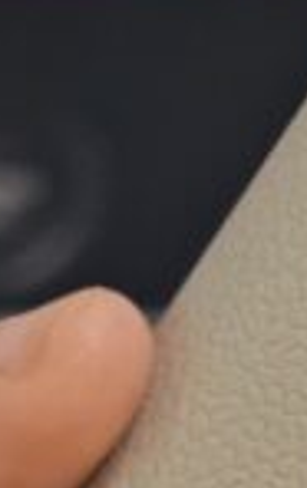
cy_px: 284
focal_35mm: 337
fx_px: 4494
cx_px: 924
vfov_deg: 6.2
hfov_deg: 3.8
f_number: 1.6
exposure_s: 1/100
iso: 80
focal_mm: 5.4
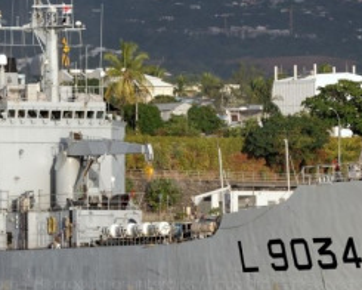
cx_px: 136
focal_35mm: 482
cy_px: -13
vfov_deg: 3.2
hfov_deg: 4.0
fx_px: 5159
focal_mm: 105
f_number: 5.6
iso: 200
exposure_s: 1/640
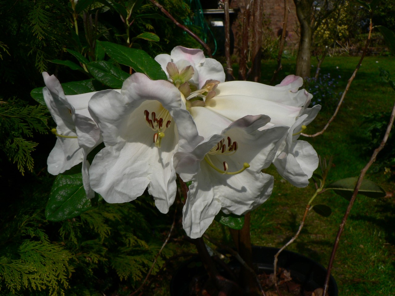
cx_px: 198
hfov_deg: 51.4
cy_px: 148
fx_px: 411
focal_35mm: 36
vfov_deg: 39.7
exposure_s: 1/800
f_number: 5.6
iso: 80
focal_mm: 6
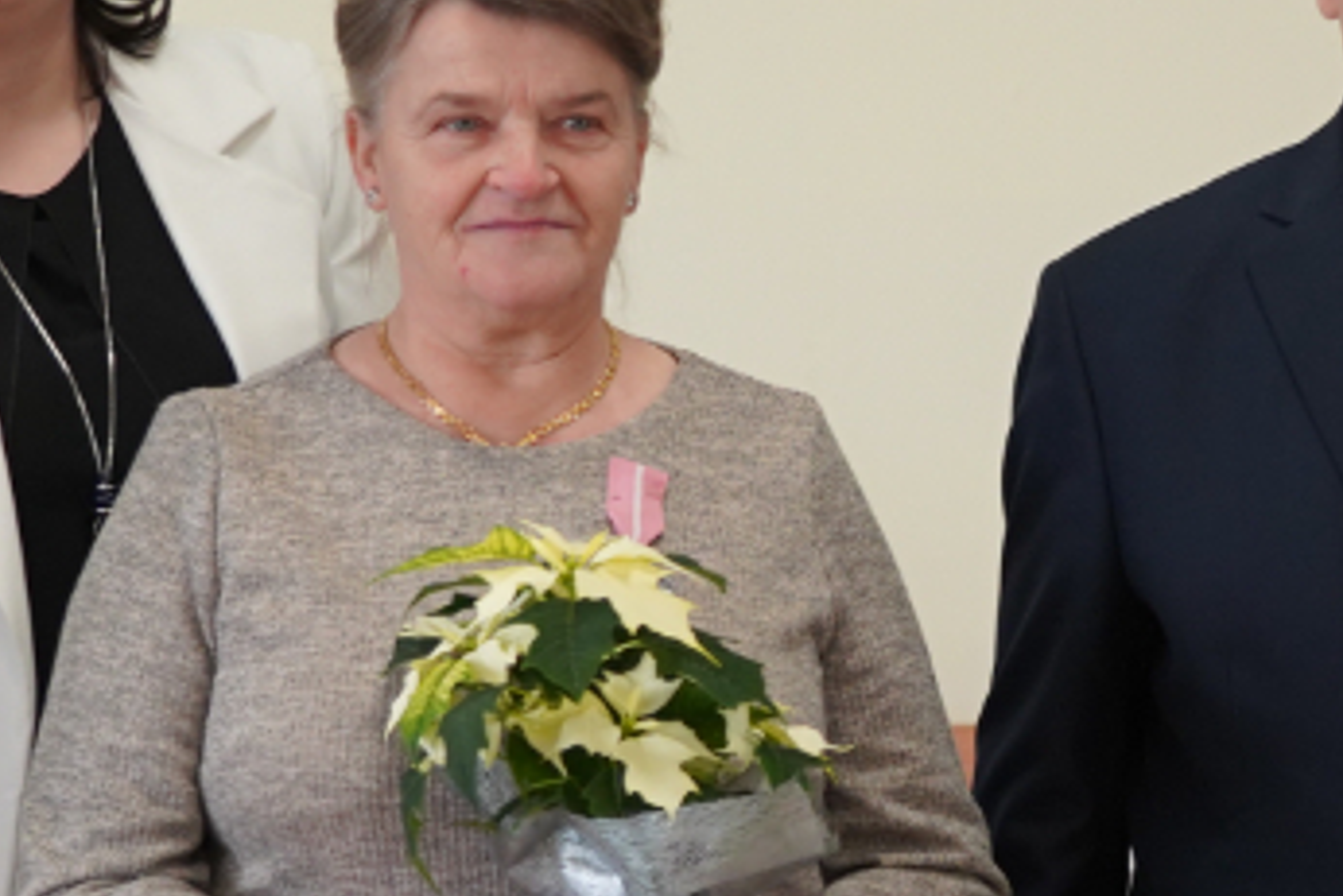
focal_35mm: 154
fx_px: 5747
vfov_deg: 8.9
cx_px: 1025
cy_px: 646
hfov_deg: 13.3
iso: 1000
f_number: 4
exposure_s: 1/160
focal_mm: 41
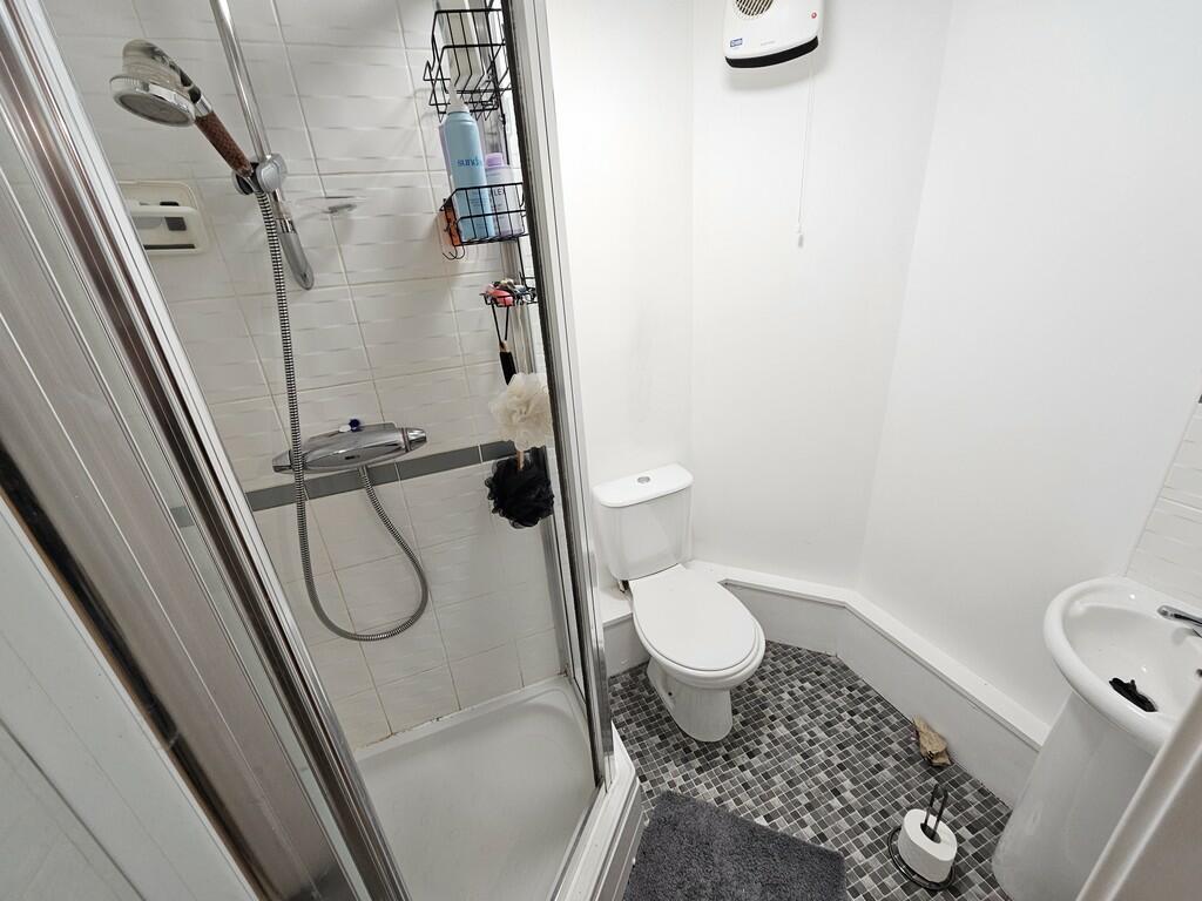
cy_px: 450
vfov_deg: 89.9
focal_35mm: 13
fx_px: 451
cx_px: 601
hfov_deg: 106.2
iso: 160
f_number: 2.2
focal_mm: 2.2
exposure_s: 1/60
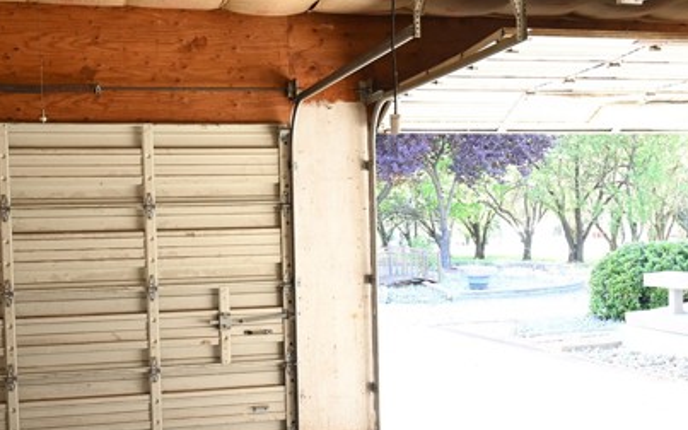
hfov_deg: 36.4
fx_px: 1047
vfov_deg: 23.1
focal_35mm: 56
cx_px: 341
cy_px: 280
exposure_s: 1/125
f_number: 5.6
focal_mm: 34.5
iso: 1600
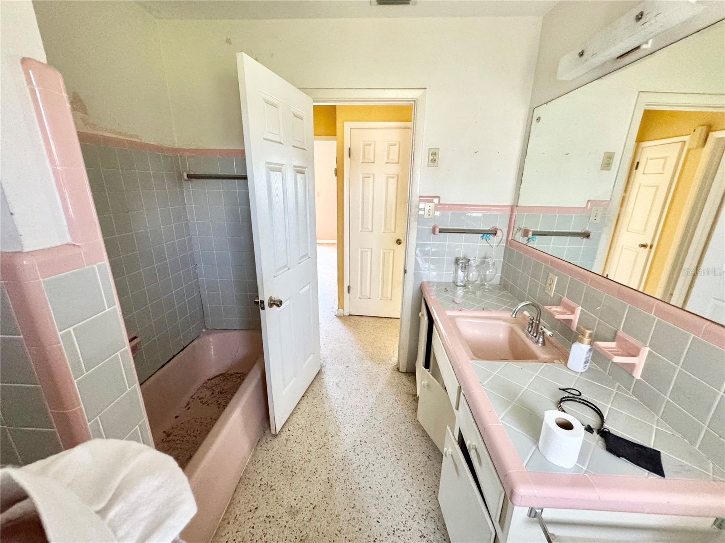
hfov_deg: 102.1
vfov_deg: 85.7
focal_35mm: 14
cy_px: 272
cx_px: 362
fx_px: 293
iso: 500
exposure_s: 1/60
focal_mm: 2.22
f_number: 2.2
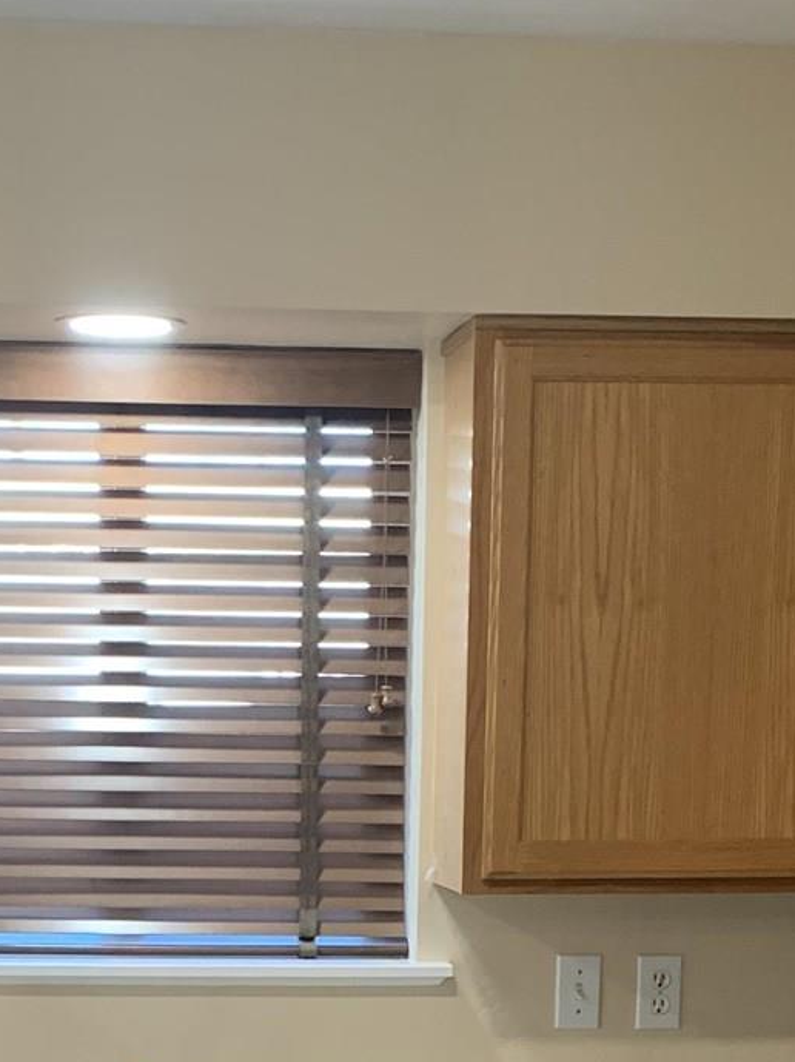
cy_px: 1272
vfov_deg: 21.0
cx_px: 237
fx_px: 2667
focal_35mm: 87
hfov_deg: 16.9
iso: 160
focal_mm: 4.25
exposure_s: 1/60
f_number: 1.8
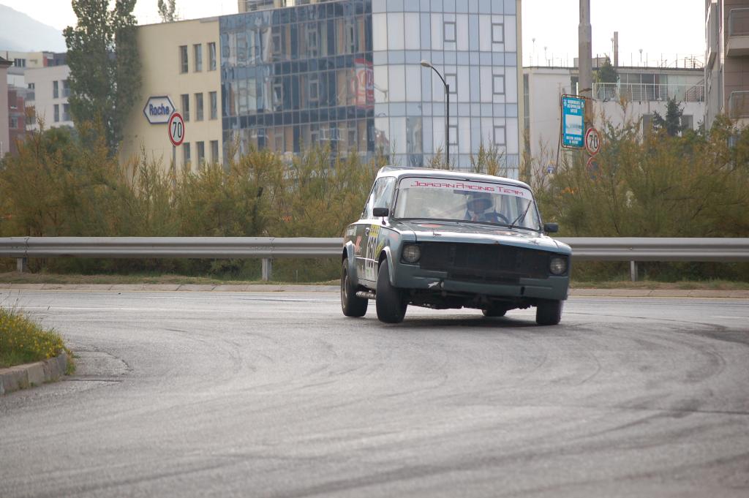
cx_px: 374
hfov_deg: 13.4
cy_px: 249
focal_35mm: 153
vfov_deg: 9.0
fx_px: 3181
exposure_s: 1/800
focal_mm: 102
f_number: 4.8
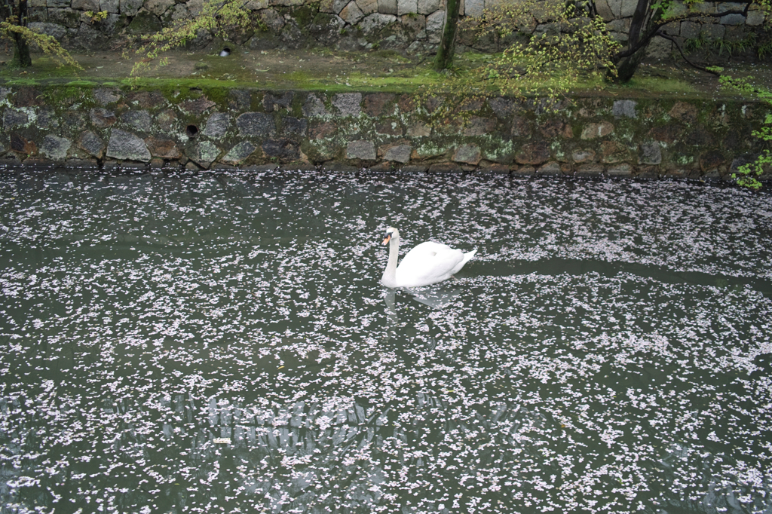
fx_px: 879
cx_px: 386
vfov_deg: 32.6
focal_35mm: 41
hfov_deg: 47.4
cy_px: 257
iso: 100
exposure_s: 1/40
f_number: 2.8
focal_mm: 24.2
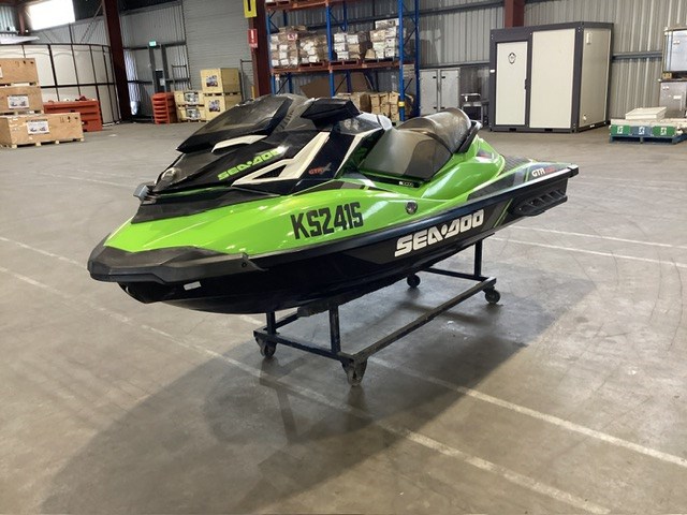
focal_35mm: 31
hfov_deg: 58.4
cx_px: 344
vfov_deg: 45.4
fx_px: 615
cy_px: 258
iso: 400
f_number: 2.4
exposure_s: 1/50
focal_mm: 3.3
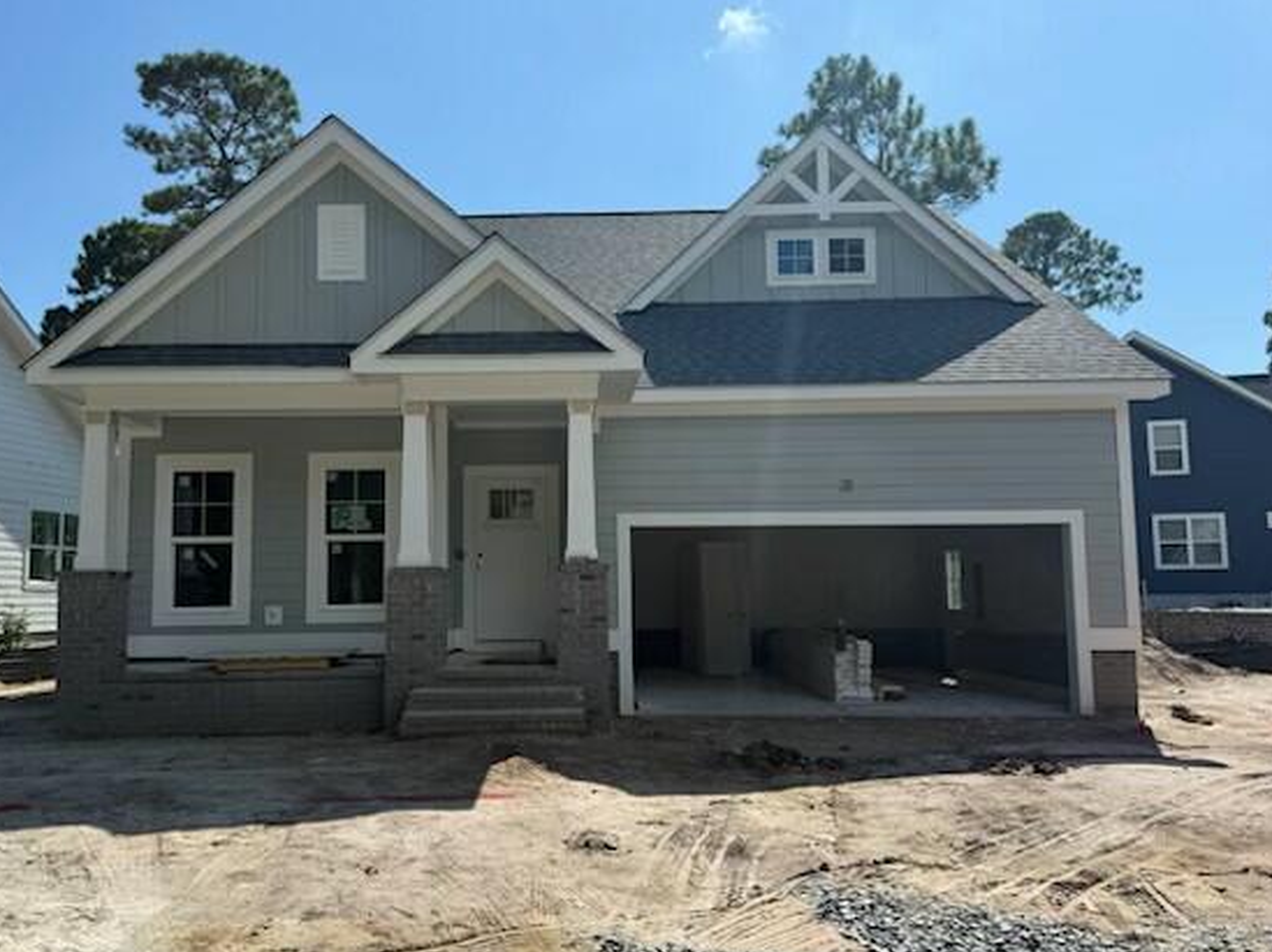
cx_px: 542
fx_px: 1028
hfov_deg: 63.2
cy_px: 498
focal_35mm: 28
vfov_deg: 49.7
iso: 80
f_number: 1.78
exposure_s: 1/4975
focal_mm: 6.76
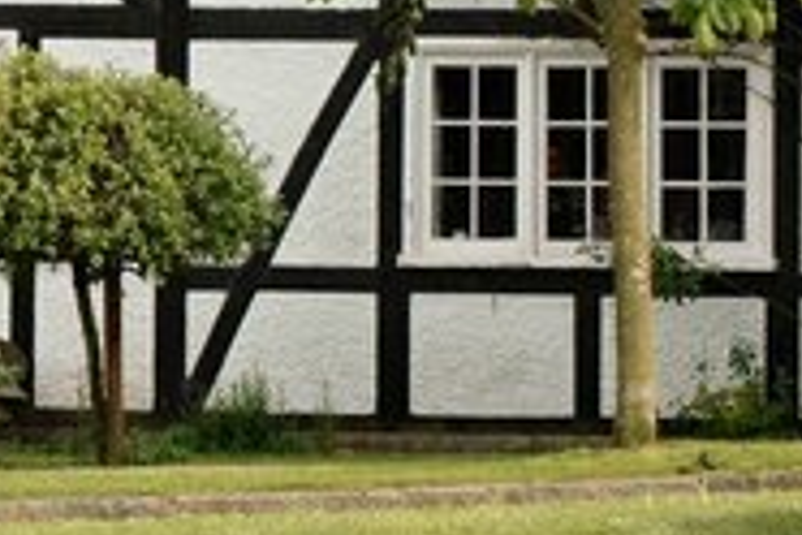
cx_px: -500
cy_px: -95
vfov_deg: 3.9
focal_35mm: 354
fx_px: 7886
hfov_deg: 5.7
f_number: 9
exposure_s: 1/125
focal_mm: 70
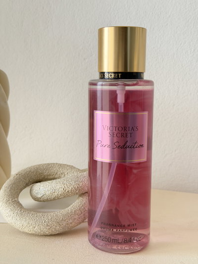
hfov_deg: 30.3
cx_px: 99
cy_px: 132
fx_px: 366
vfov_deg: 39.6
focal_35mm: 48
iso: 400
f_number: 1.78
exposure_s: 1/40
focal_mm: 6.76
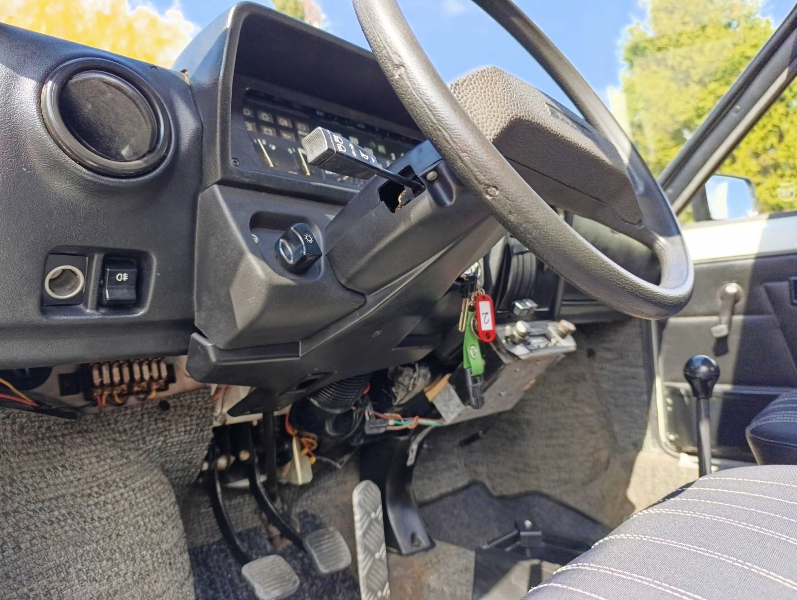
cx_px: 398
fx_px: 530
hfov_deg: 73.8
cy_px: 300
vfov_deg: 59.0
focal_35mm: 23
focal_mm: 6.14
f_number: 1.6
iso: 160
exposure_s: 1/100
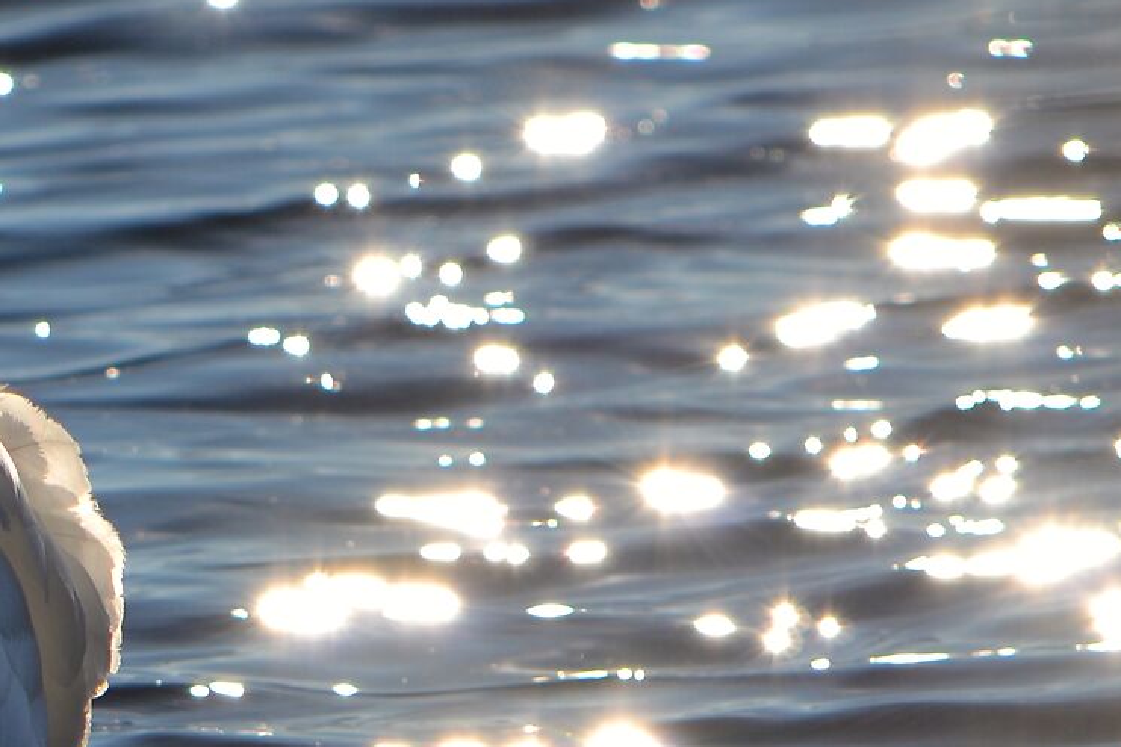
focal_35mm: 1166
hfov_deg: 1.8
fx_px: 36305
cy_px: 228
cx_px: -607
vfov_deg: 1.2
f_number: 9
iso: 100
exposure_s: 1/1250
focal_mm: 240
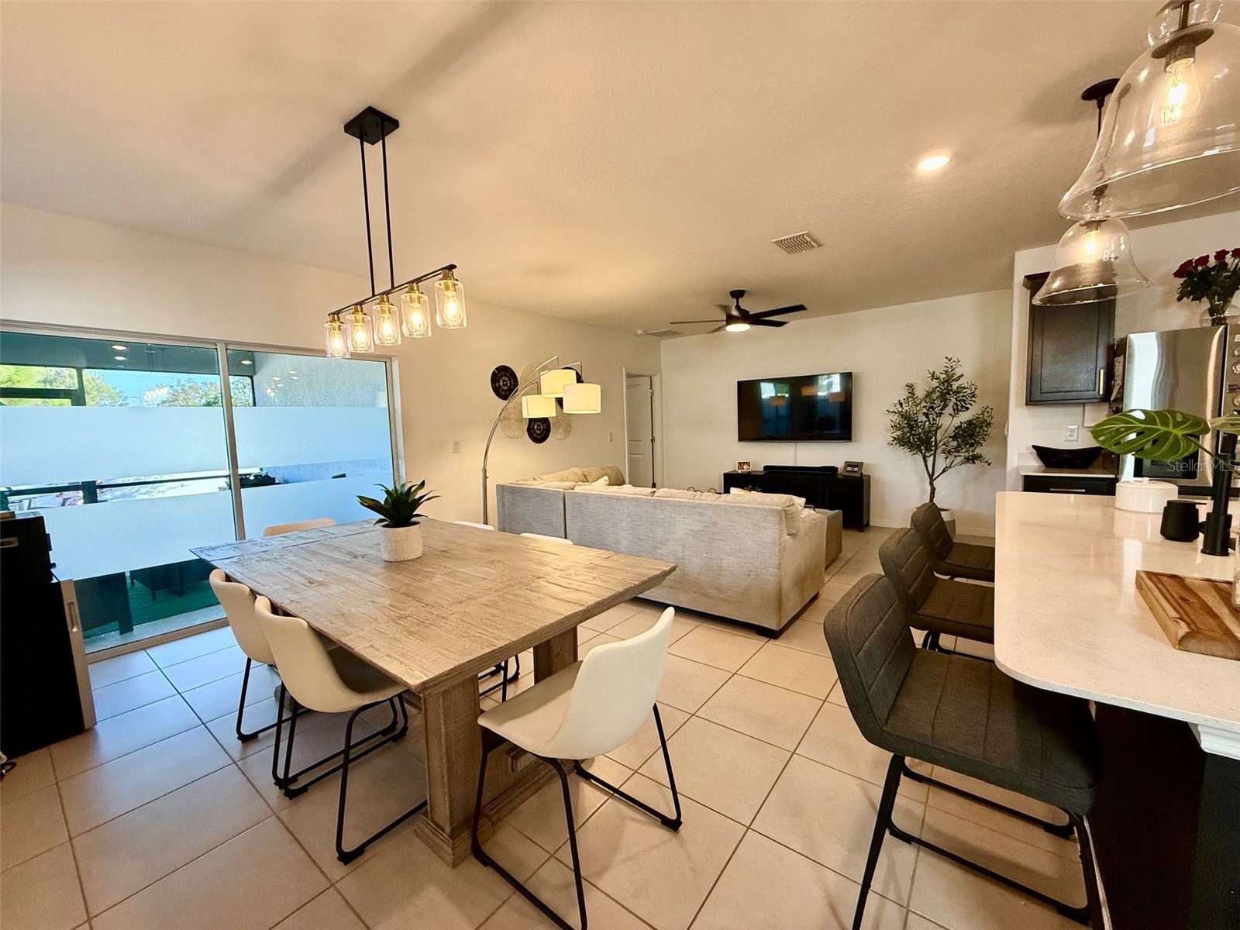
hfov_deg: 102.1
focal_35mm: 14
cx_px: 620
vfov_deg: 85.7
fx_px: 502
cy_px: 465
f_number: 2.2
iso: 200
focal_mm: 2.22
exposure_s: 1/120
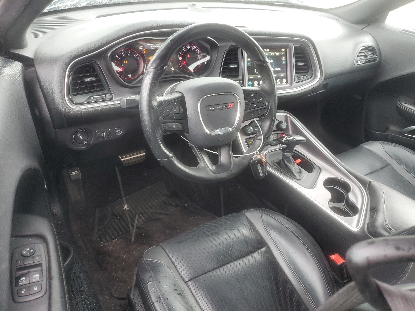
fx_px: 312
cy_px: 156
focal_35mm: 26
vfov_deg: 53.1
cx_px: 208
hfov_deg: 67.3
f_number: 1.5
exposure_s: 1/60.2
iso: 144
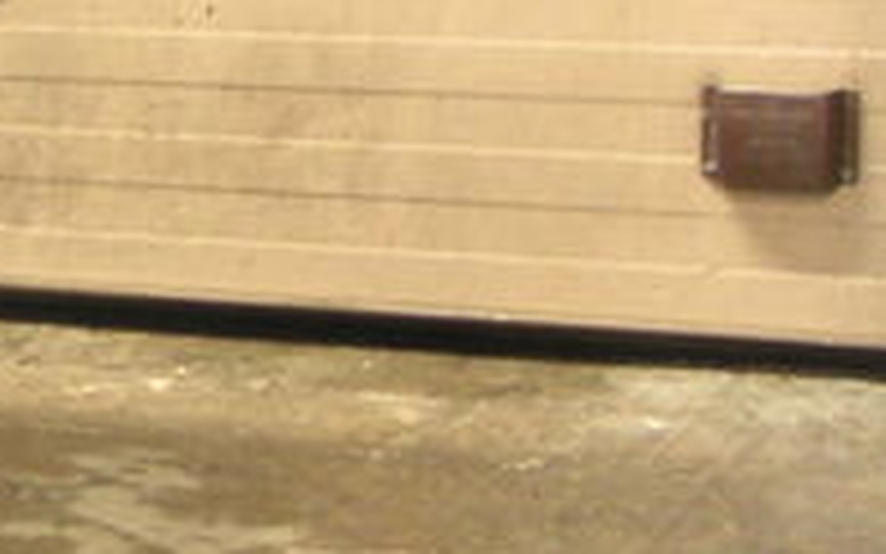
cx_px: -535
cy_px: 104
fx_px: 3162
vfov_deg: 10.0
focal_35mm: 131
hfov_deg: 14.6
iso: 100
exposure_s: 1/1.6
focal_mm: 6
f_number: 2.8
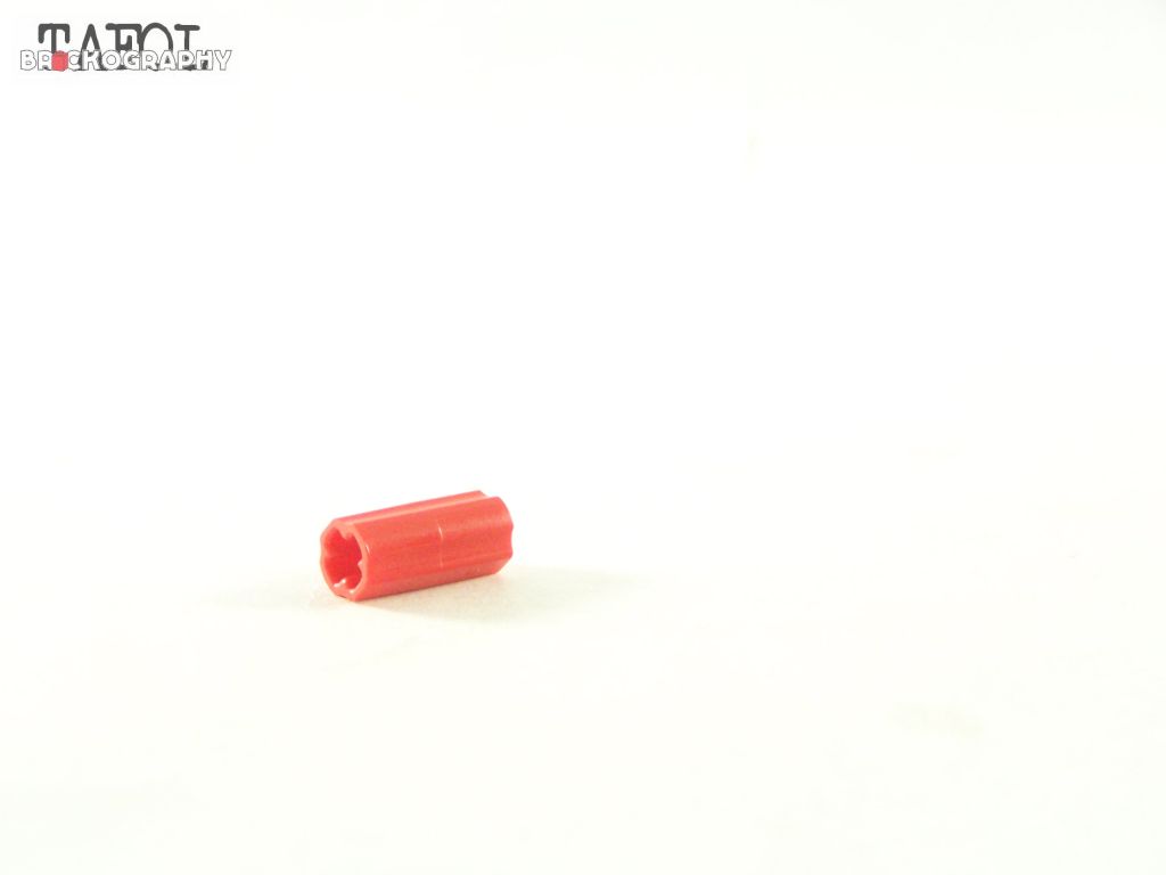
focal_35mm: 94
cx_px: 583
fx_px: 3166
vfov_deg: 15.7
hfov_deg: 20.9
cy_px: 438
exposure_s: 1/45
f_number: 3.2
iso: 400
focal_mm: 15.6
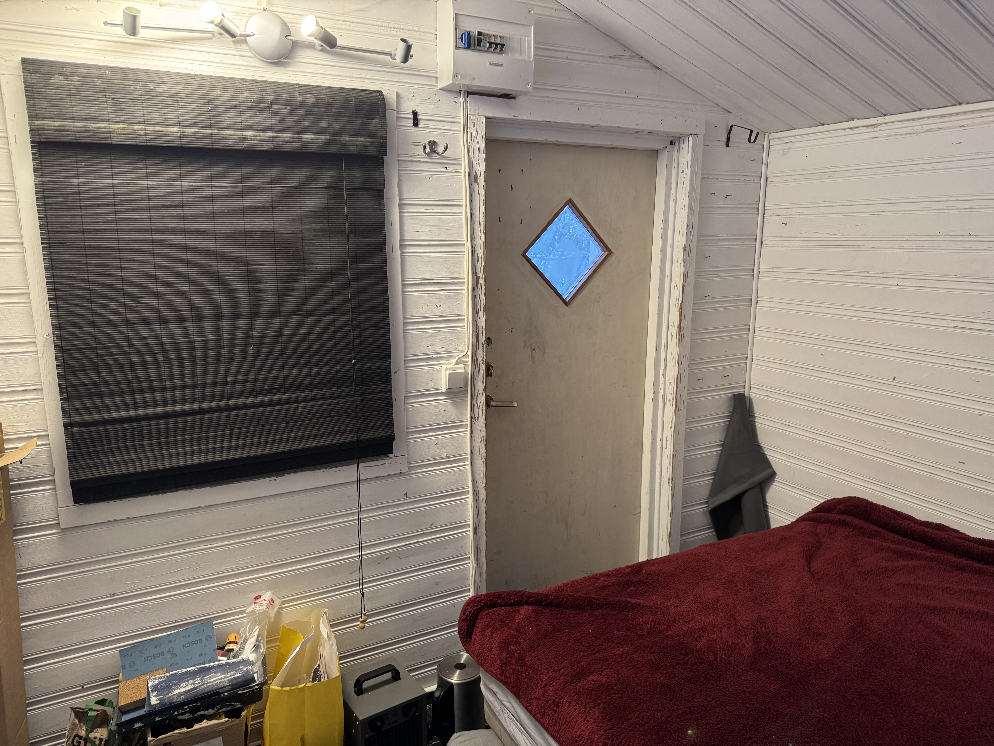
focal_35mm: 24
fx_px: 689
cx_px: 497
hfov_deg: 71.6
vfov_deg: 56.8
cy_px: 373
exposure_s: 1/50
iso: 400
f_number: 1.78
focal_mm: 6.76
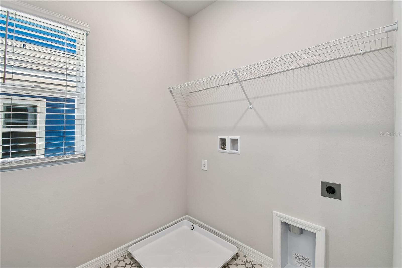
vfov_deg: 77.3
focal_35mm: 15
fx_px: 167
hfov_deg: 100.4
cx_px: 201
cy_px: 134
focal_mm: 10
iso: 100
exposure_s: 1/15
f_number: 7.1
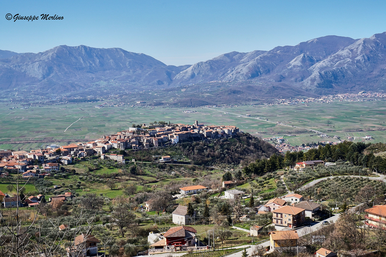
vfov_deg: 28.9
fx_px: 498
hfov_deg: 42.3
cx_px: 193
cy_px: 128
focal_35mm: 46
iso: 100
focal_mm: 31
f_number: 14
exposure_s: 1/100
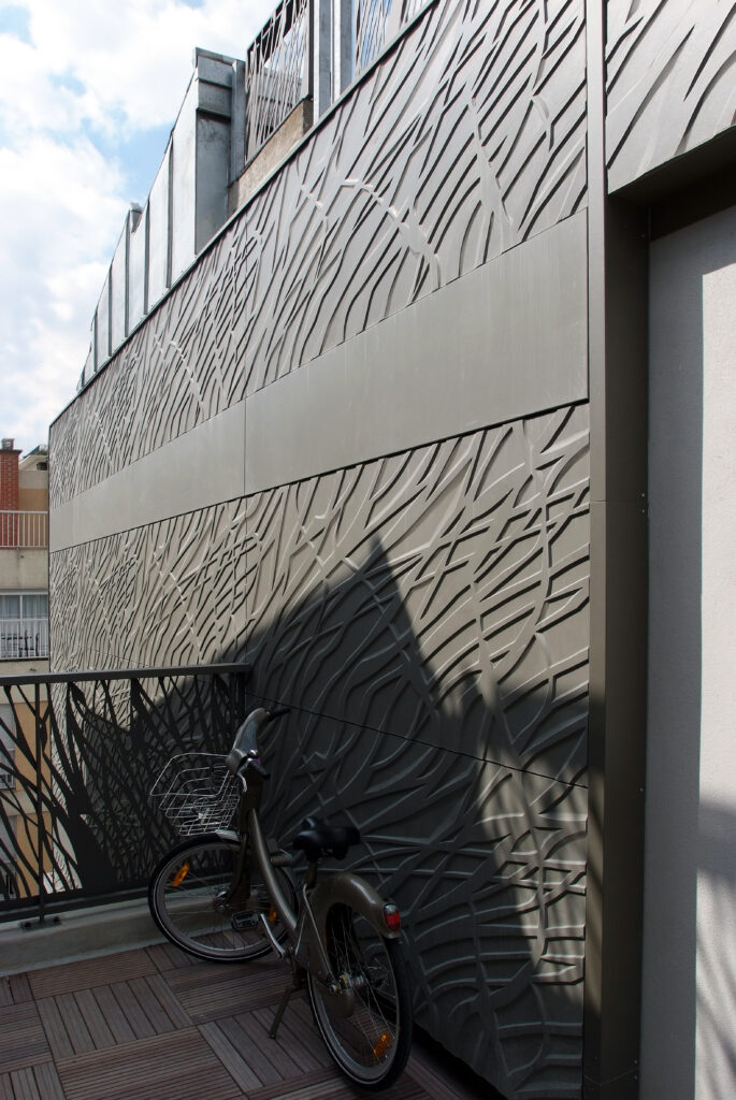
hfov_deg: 49.7
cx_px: 368
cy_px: 550
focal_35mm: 26
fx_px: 795
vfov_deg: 69.3
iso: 200
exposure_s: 1/200
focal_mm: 17
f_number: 11
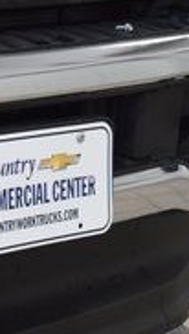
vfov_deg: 14.4
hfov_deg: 7.7
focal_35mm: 149
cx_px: -253
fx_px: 1320
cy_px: 153
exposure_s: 1/60
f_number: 6.3
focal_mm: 27
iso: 1600
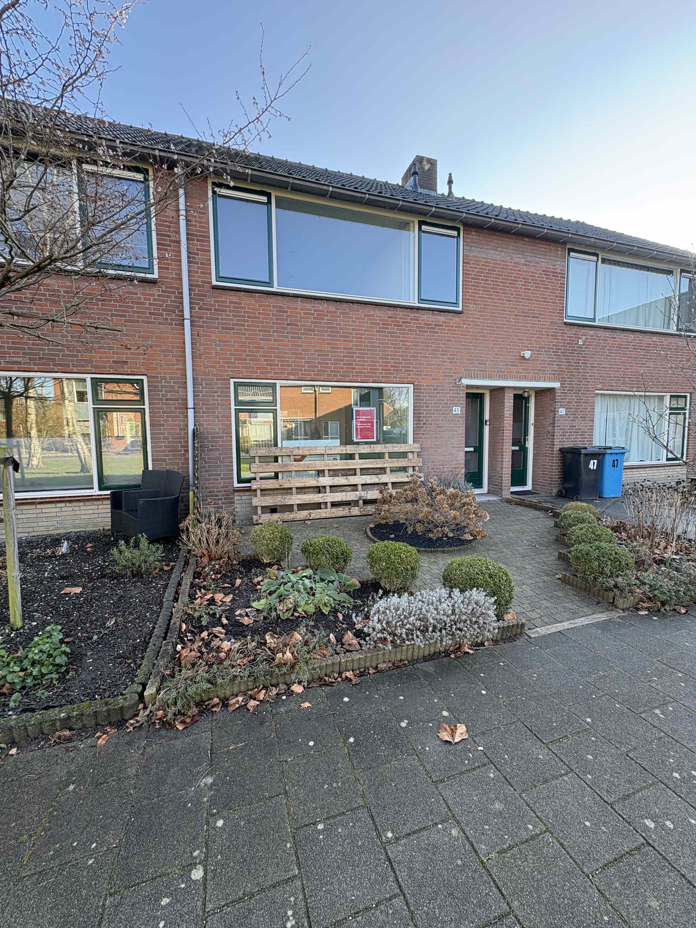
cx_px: 348
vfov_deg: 102.1
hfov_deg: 85.7
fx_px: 375
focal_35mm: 14
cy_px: 464
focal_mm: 2.22
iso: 32
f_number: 2.2
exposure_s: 1/99
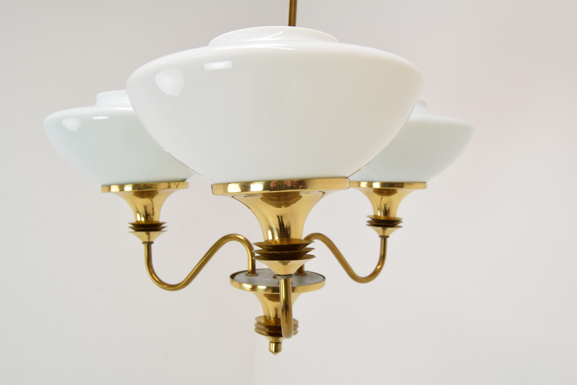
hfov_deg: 57.2
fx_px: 529
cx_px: 288
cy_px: 192
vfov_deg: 40.0
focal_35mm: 33
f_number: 8
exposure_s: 1/250
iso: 1600
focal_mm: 22
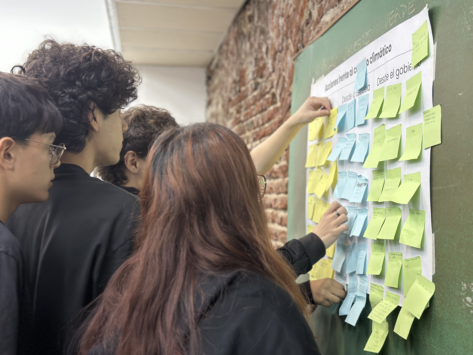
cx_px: 236
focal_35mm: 48
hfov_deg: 39.7
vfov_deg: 30.3
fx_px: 656
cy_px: 178
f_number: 1.78
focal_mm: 6.86
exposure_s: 1/60
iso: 400
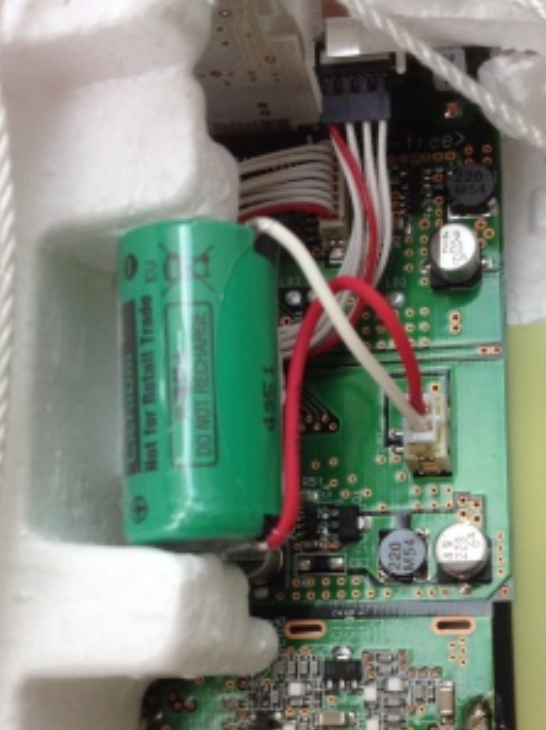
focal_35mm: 59
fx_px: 1243
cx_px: 375
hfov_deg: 24.6
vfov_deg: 32.4
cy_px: 506
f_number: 2.4
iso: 64
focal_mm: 4.28
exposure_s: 1/60
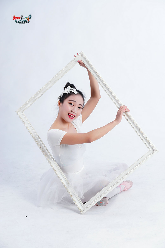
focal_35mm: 90
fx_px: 619
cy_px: 124
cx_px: 82
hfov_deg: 15.2
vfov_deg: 22.6
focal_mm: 90
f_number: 8
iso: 100
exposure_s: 1/125
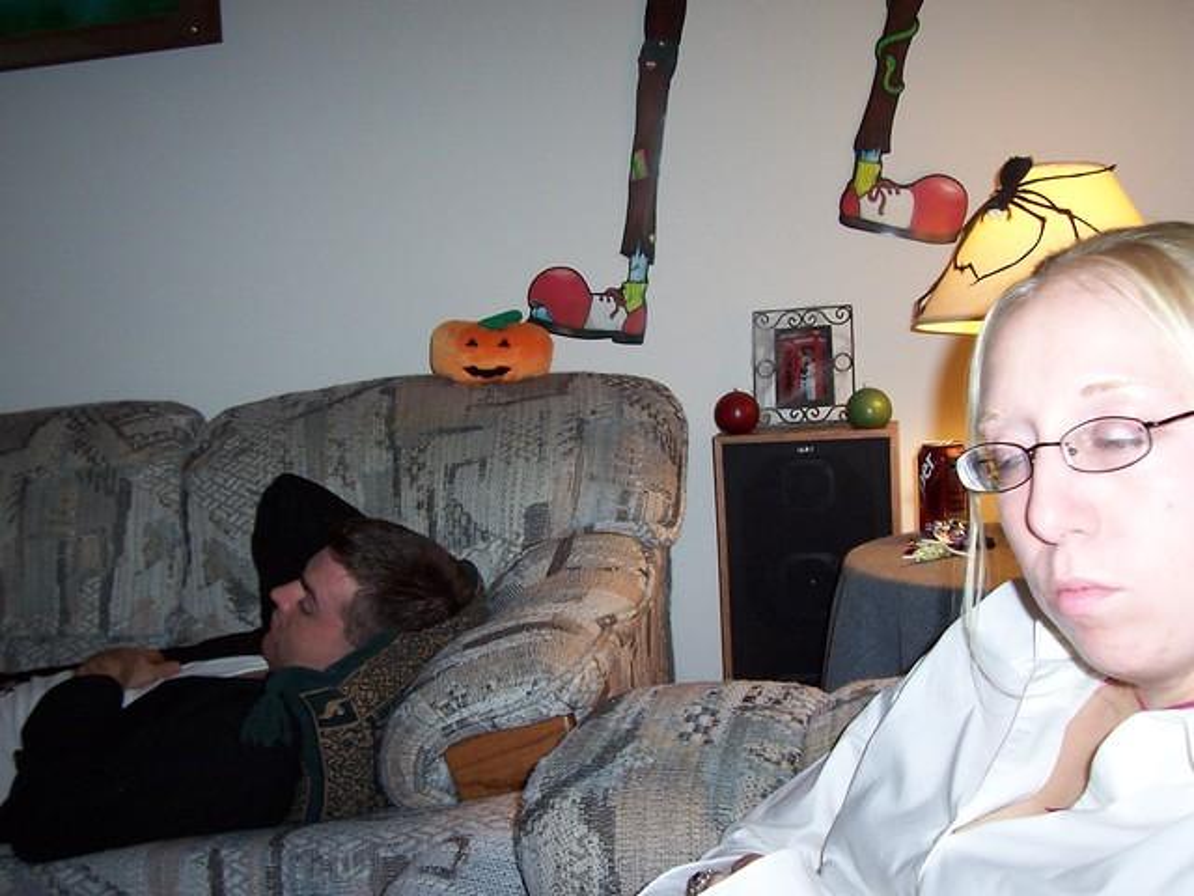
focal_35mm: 37
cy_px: 448
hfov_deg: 50.1
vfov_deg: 38.7
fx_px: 1276
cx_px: 597
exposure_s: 1/60
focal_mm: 5.6
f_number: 2.8
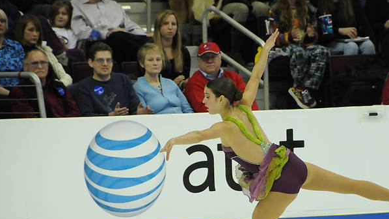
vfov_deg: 2.9
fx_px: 4331
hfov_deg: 5.1
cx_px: 230
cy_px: 171
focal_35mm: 420
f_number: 5.6
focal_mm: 200
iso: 3200
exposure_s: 1/1000
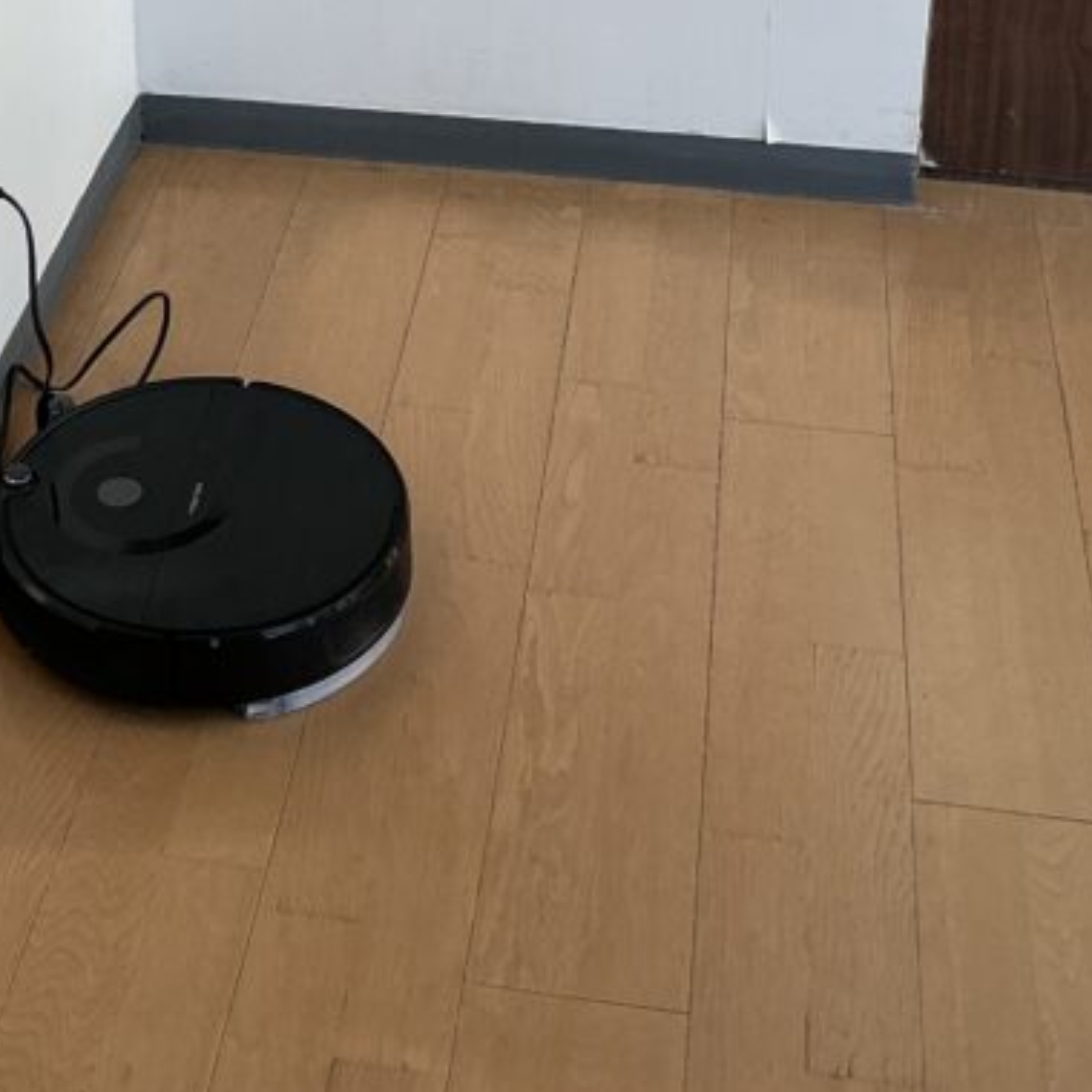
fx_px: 2570
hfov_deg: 23.8
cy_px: -191
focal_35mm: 72
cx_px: 279
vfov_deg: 22.3
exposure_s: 1/151
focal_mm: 3
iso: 20
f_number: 1.8
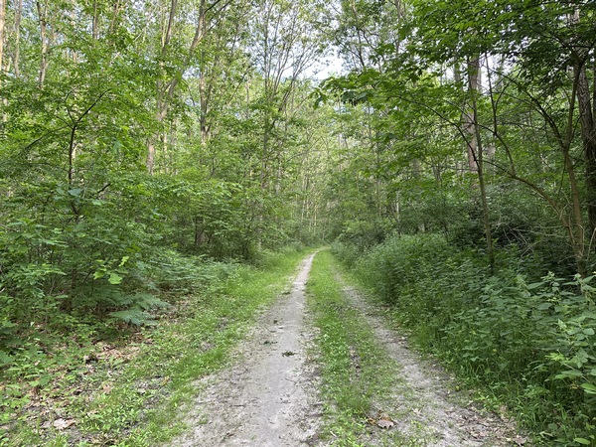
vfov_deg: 56.8
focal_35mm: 24
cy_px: 224
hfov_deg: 71.6
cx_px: 298
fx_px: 413
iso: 125
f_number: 1.78
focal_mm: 6.86
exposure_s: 1/121
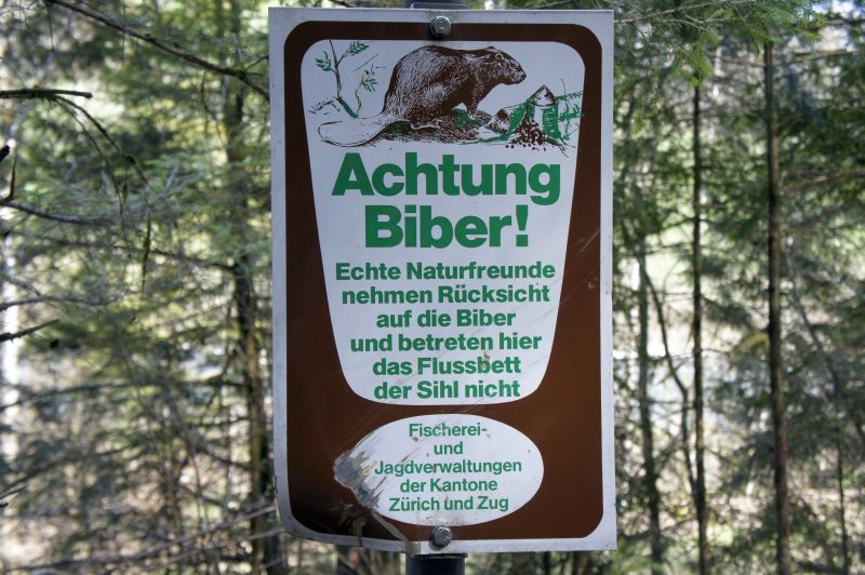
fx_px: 1044
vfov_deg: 30.8
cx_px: 432
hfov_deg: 45.0
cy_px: 288
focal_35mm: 44
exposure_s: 1/80
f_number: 5.6
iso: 200
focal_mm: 29
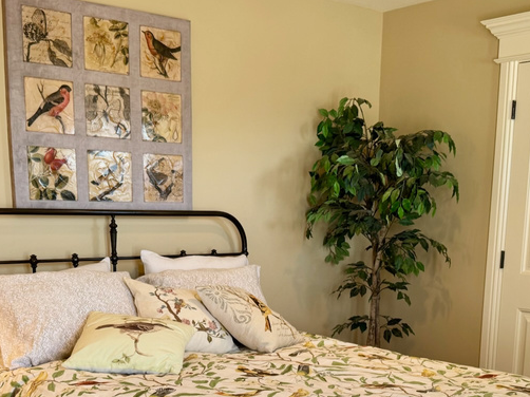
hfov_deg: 38.9
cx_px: 257
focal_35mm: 49
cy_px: 345
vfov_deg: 28.7
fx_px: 750
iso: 100
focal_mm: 6.76
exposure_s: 1/120
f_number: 1.78
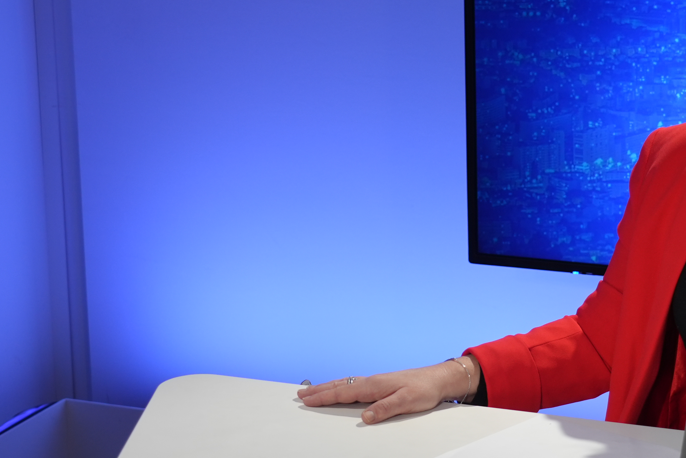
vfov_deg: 12.2
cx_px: 434
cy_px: 259
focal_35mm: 112
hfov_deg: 18.2
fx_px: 2134
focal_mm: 43
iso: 400
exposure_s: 1/160
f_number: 4
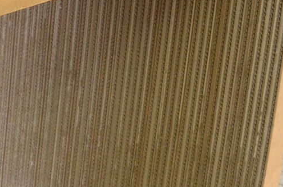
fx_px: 1286
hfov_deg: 11.7
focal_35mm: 164
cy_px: 161
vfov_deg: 8.3
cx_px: -204
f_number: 4
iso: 1100
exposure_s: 1/30
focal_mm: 22
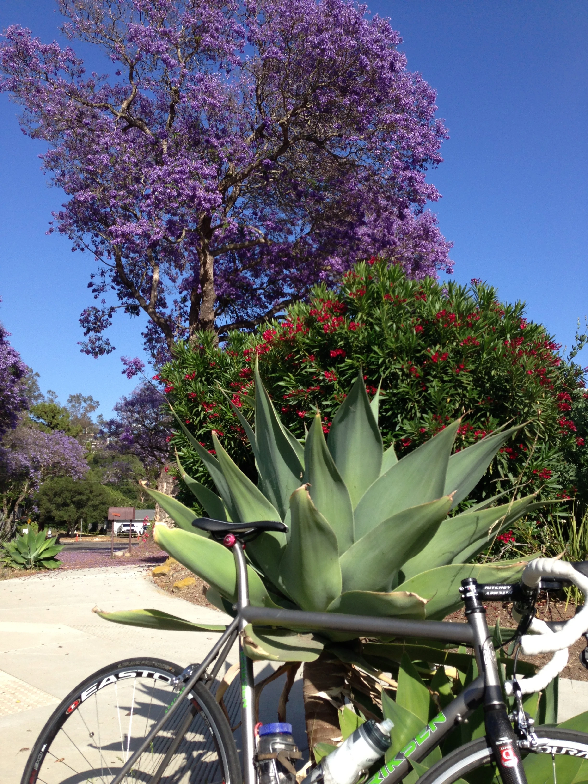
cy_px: 392
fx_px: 747
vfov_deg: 55.4
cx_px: 294
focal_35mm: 33
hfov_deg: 42.9
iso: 50
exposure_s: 1/1063
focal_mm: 4.13
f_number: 2.4
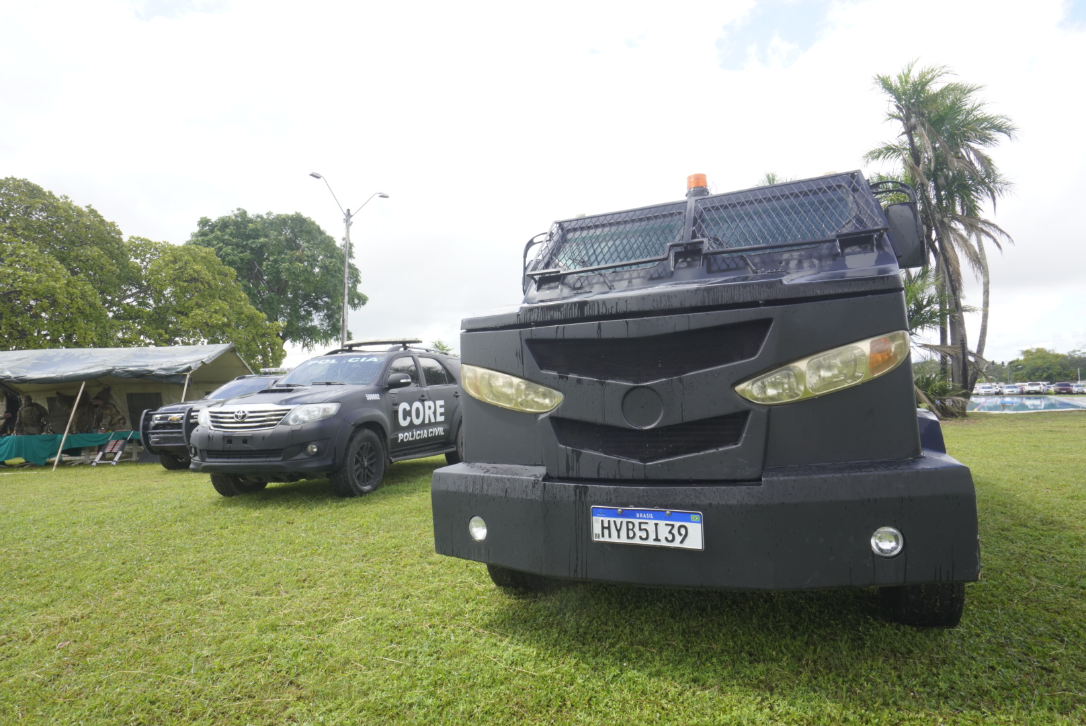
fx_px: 604
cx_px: 543
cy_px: 363
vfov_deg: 62.0
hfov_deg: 83.9
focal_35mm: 20
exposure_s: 1/160
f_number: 14
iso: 1000
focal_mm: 20
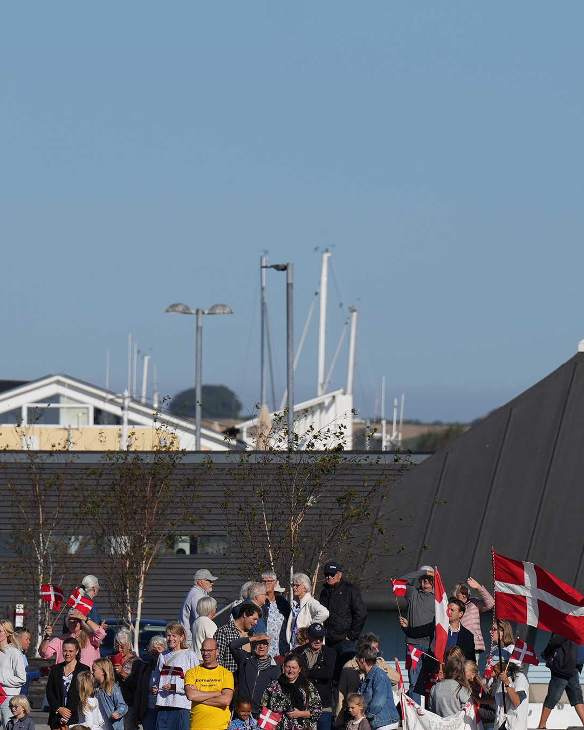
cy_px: 435
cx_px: 305
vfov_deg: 4.0
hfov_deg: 3.2
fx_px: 10497
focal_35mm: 486
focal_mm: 200
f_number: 4
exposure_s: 1/2500
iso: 100
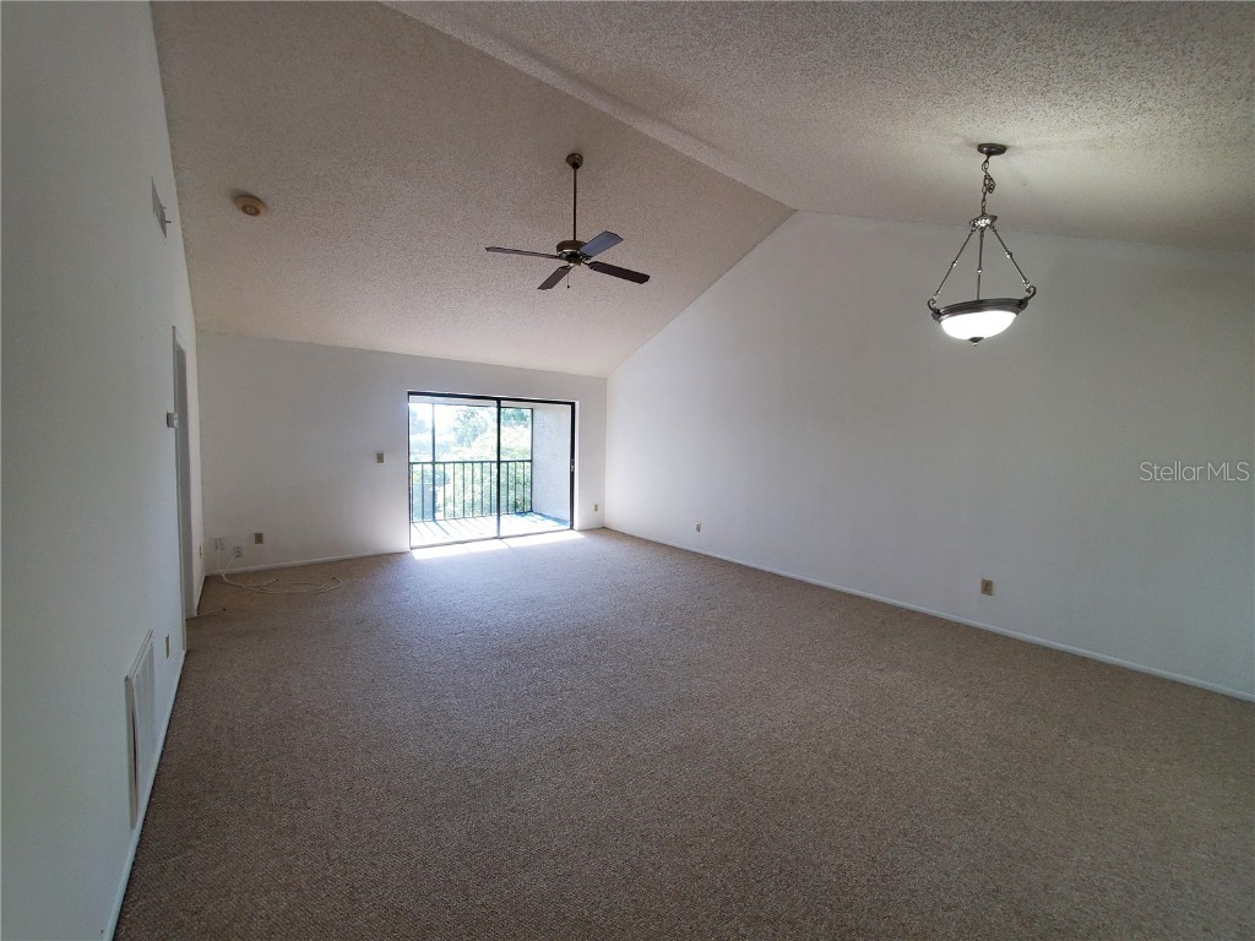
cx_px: 628
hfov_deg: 106.2
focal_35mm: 13
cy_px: 470
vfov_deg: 89.9
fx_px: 471
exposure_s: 1/60
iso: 80
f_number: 2.2
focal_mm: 1.8
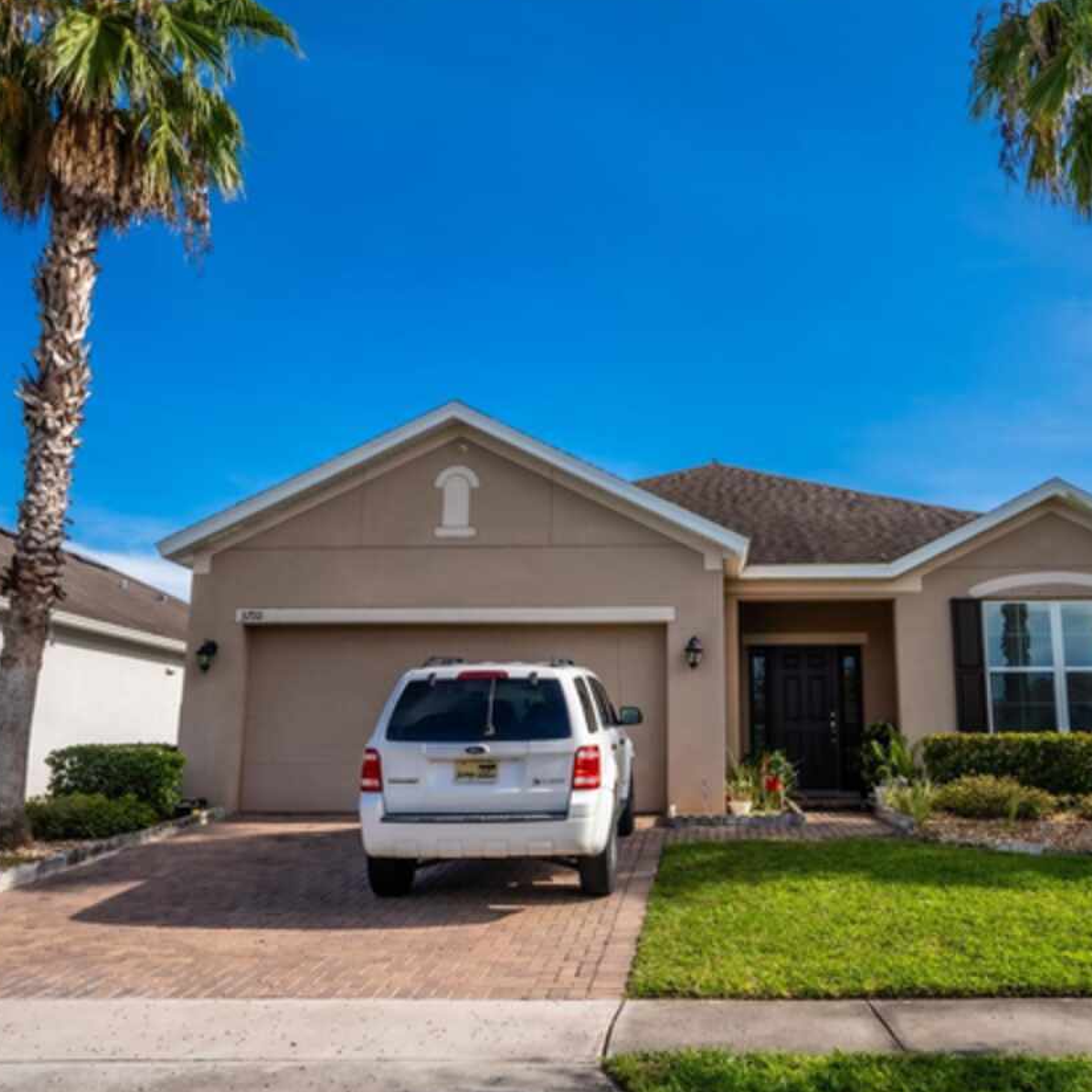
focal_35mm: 29
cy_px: 545
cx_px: 680
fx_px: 1035
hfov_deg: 55.0
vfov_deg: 55.6
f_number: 14
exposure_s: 1/400
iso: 100
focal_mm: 22
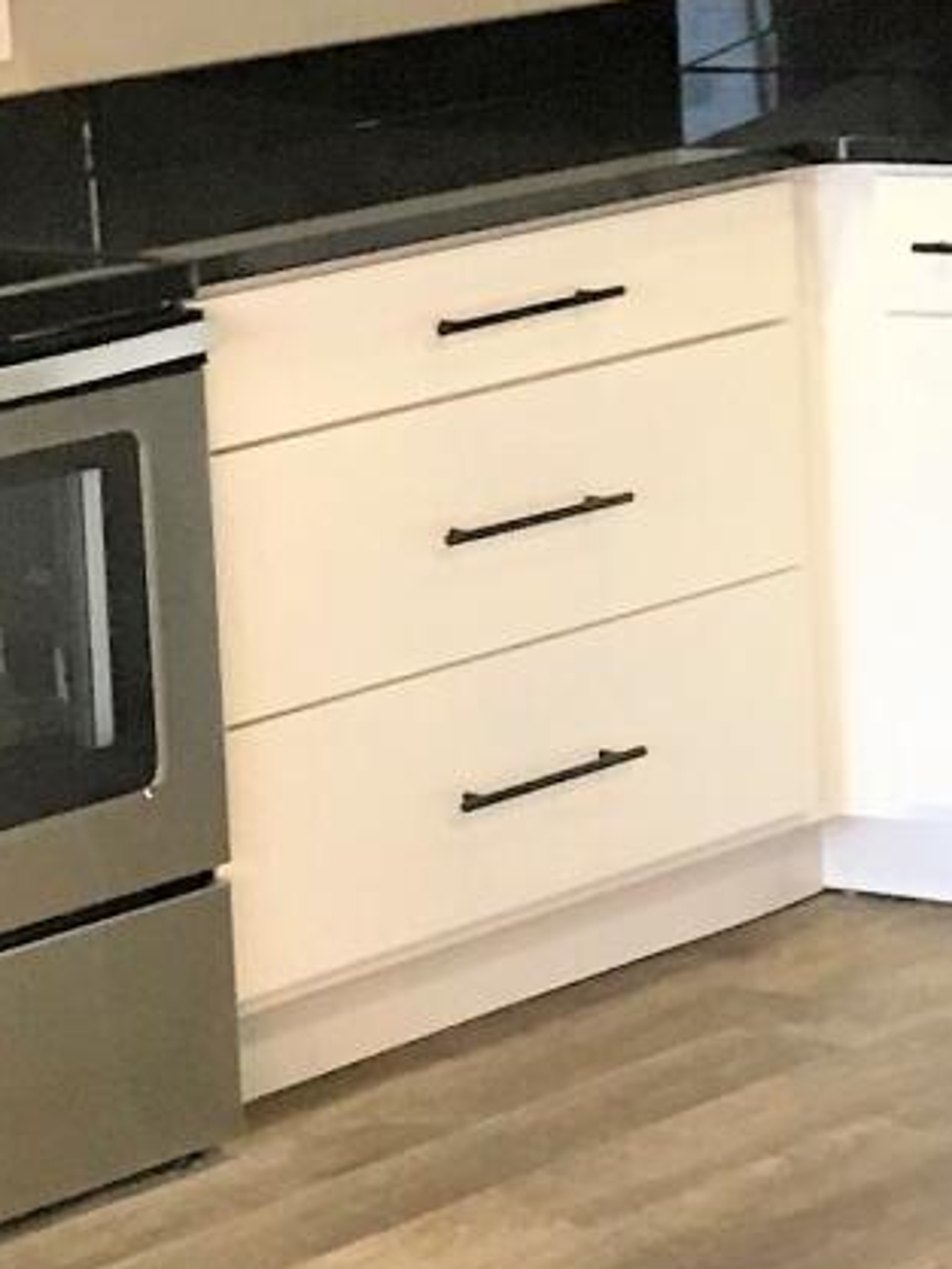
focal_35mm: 139
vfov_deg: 14.0
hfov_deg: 10.6
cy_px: 113
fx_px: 5094
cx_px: 129
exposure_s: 1/30
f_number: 2.2
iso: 100
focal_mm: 4.15
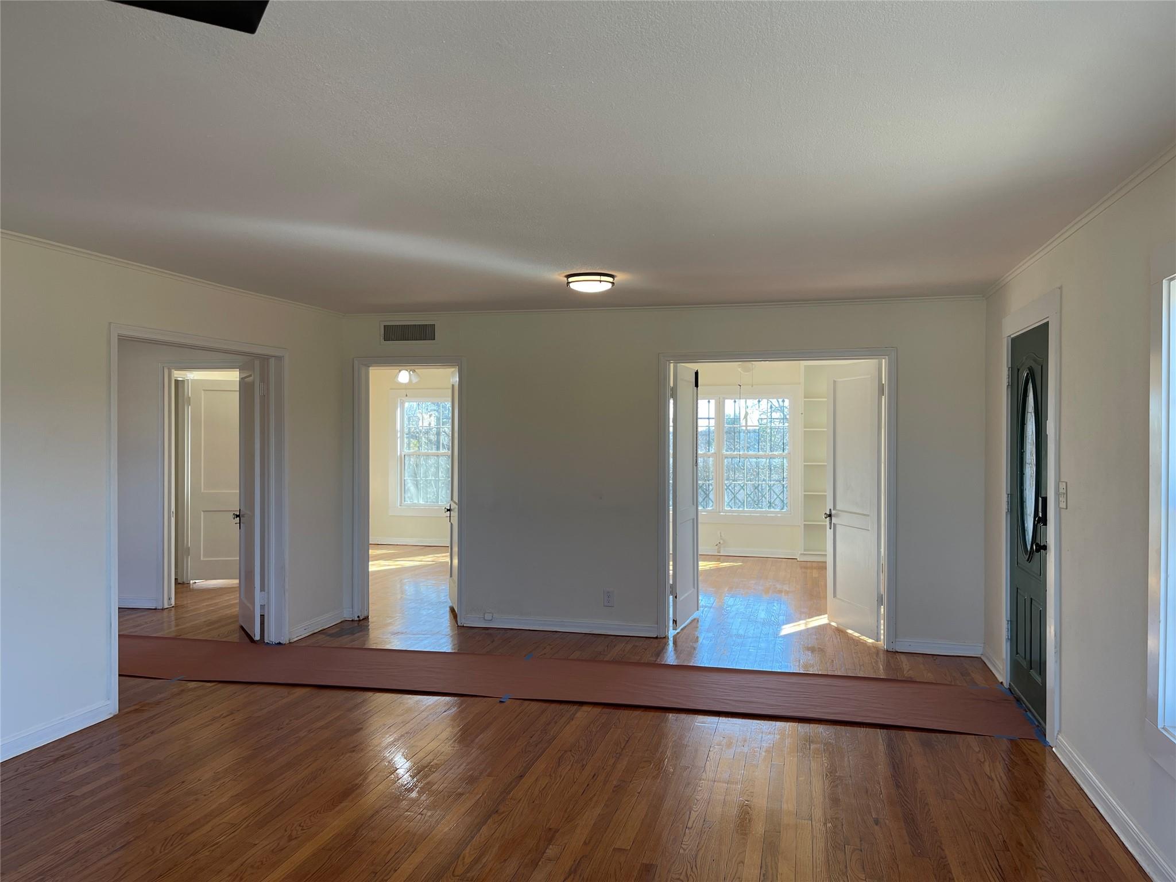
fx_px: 883
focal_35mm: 26
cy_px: 441
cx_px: 588
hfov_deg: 67.3
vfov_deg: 53.1
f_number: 1.6
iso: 40
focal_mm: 5.1
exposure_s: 1/120
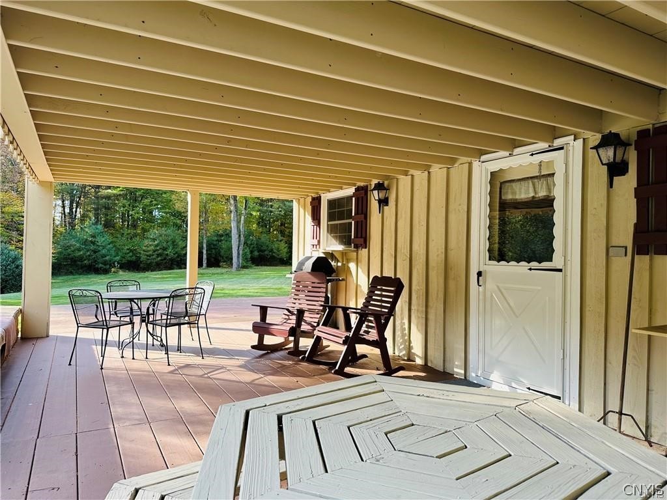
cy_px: 250
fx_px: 462
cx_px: 334
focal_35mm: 24
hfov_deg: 71.6
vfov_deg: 56.8
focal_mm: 6.86
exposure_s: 1/192
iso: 64
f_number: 1.78
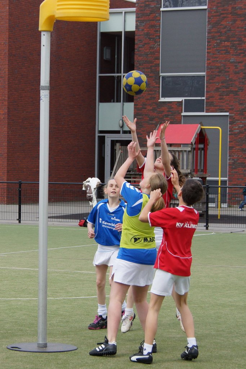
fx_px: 845
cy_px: 184
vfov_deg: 24.6
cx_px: 123
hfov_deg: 16.6
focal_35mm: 82
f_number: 5
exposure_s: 1/1000
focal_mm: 55
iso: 320
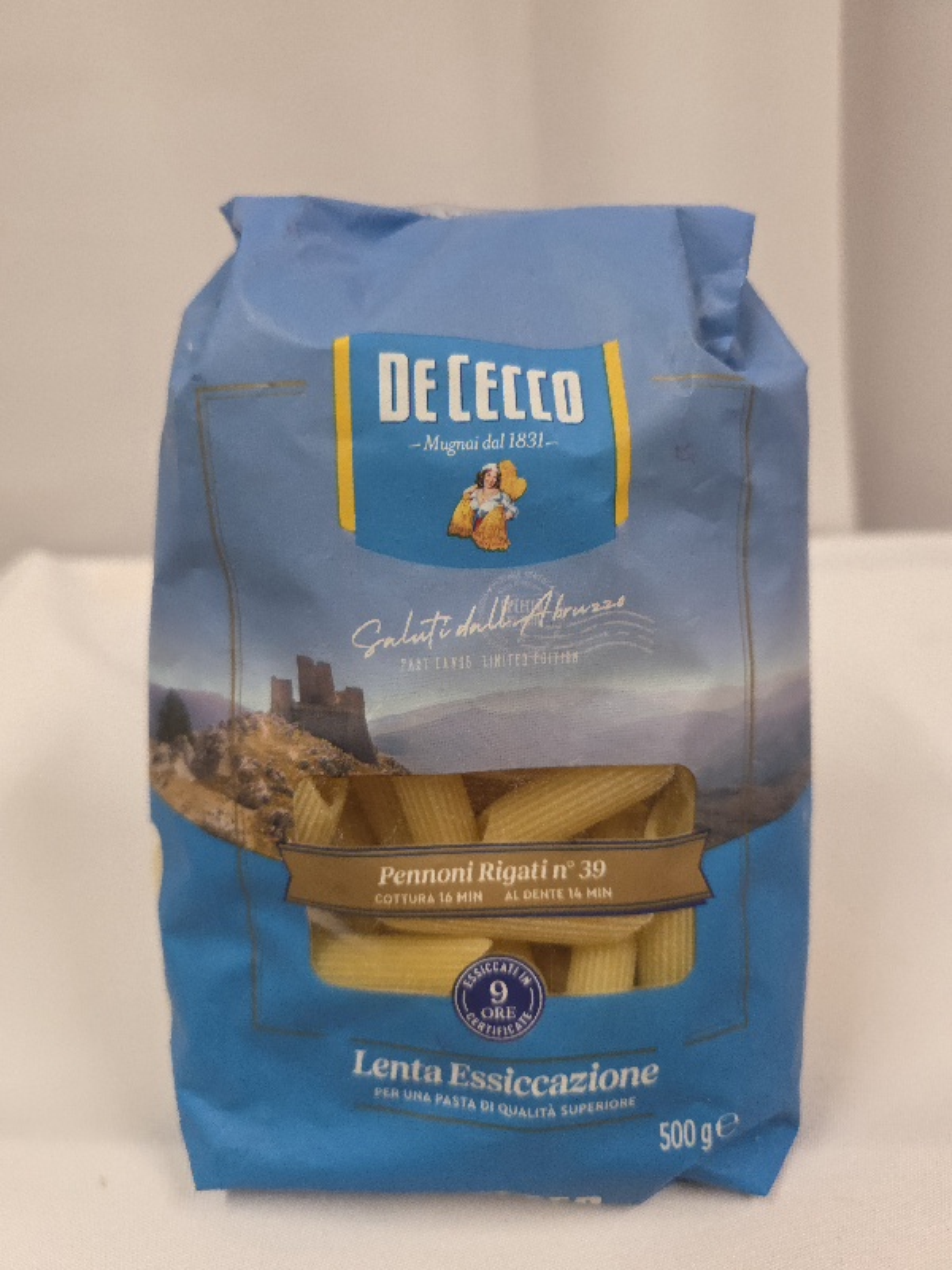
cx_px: 476
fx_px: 843
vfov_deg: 73.9
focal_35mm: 23
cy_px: 635
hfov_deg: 58.9
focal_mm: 6.3
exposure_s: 1/101
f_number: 1.7
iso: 500
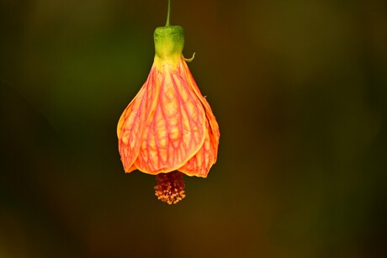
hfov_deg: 5.5
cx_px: 194
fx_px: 4032
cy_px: 129
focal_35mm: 375
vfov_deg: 3.7
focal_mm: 250
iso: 400
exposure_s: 1/320
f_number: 6.3
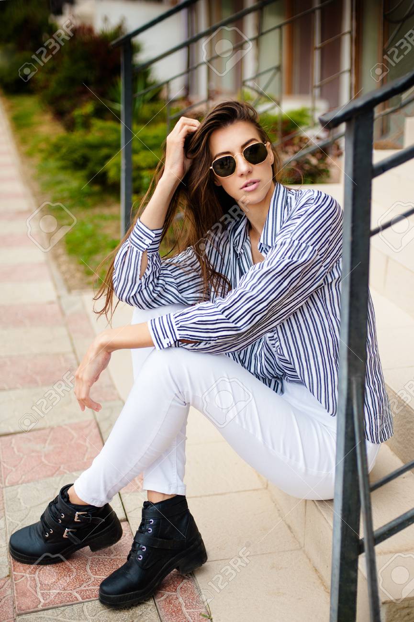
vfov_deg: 39.6
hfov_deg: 27.0
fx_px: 864
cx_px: 207
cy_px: 311
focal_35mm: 50
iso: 125
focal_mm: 50
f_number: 1.8
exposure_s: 1/4000
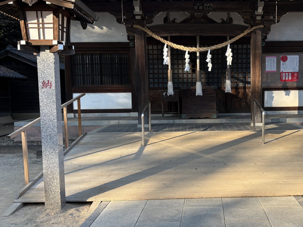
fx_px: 368
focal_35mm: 42
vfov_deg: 34.3
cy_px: 126
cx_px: 205
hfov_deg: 44.1
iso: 50
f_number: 1.6
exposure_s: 1/635
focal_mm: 5.96
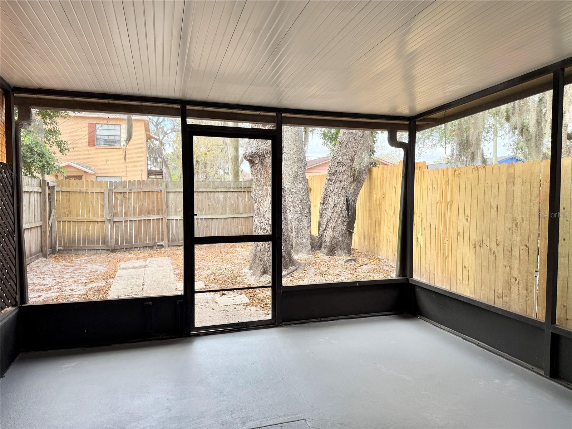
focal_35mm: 24
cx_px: 286
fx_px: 397
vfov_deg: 56.8
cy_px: 214
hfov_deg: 71.6
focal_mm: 6.76
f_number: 1.78
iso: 100
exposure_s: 1/341
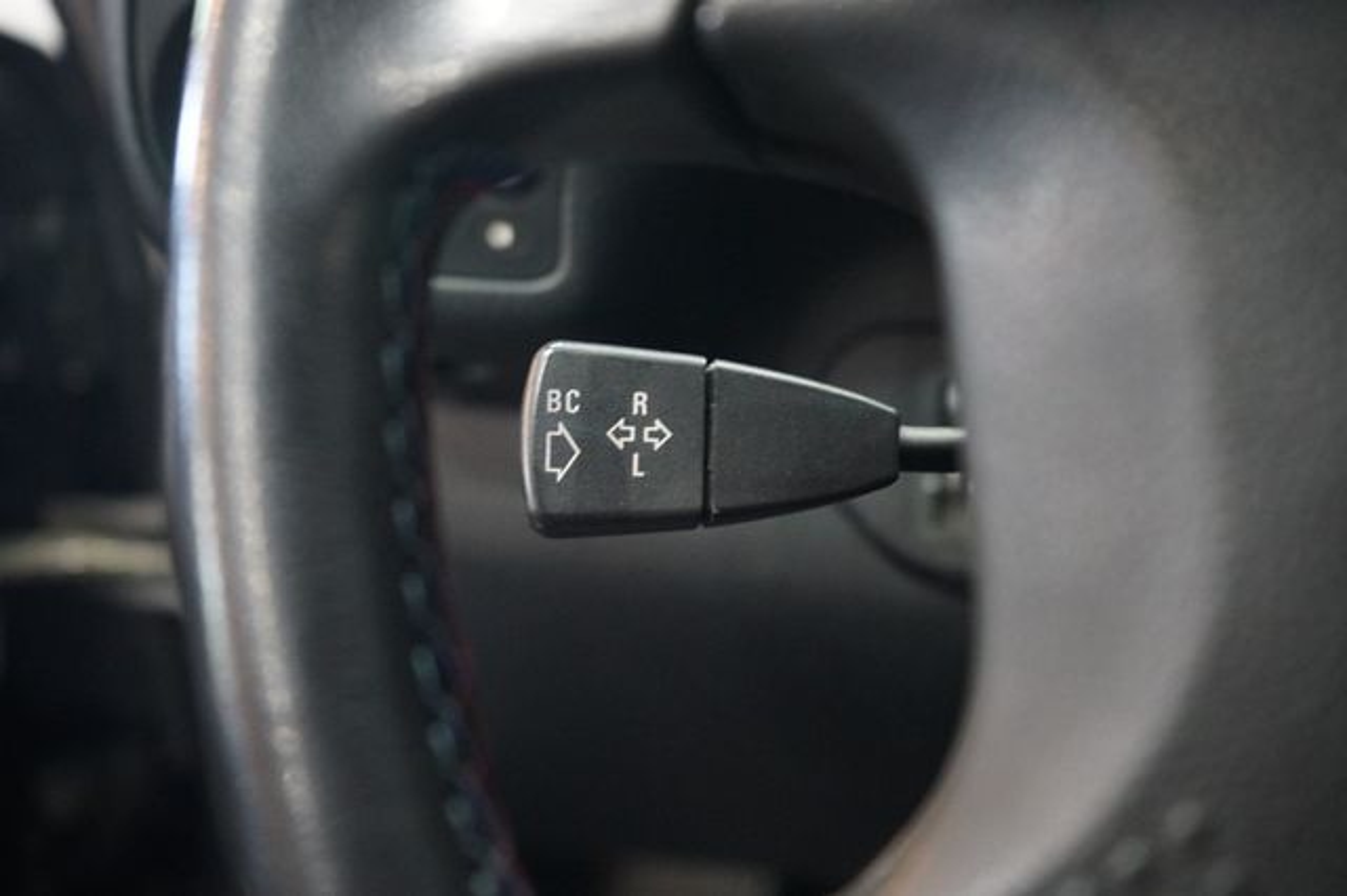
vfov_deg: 33.4
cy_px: 448
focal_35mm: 40
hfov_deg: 48.5
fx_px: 1496
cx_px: 674
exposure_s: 1/30
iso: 10000
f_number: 4
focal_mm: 40
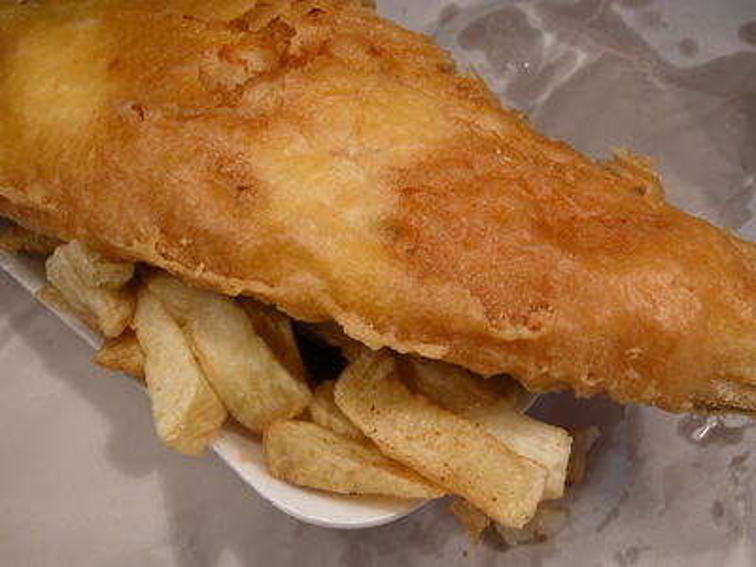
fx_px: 1179
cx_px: 378
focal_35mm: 54
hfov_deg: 35.5
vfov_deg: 27.0
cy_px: 284
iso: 100
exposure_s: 1/73.6
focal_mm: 13.7
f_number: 4.9
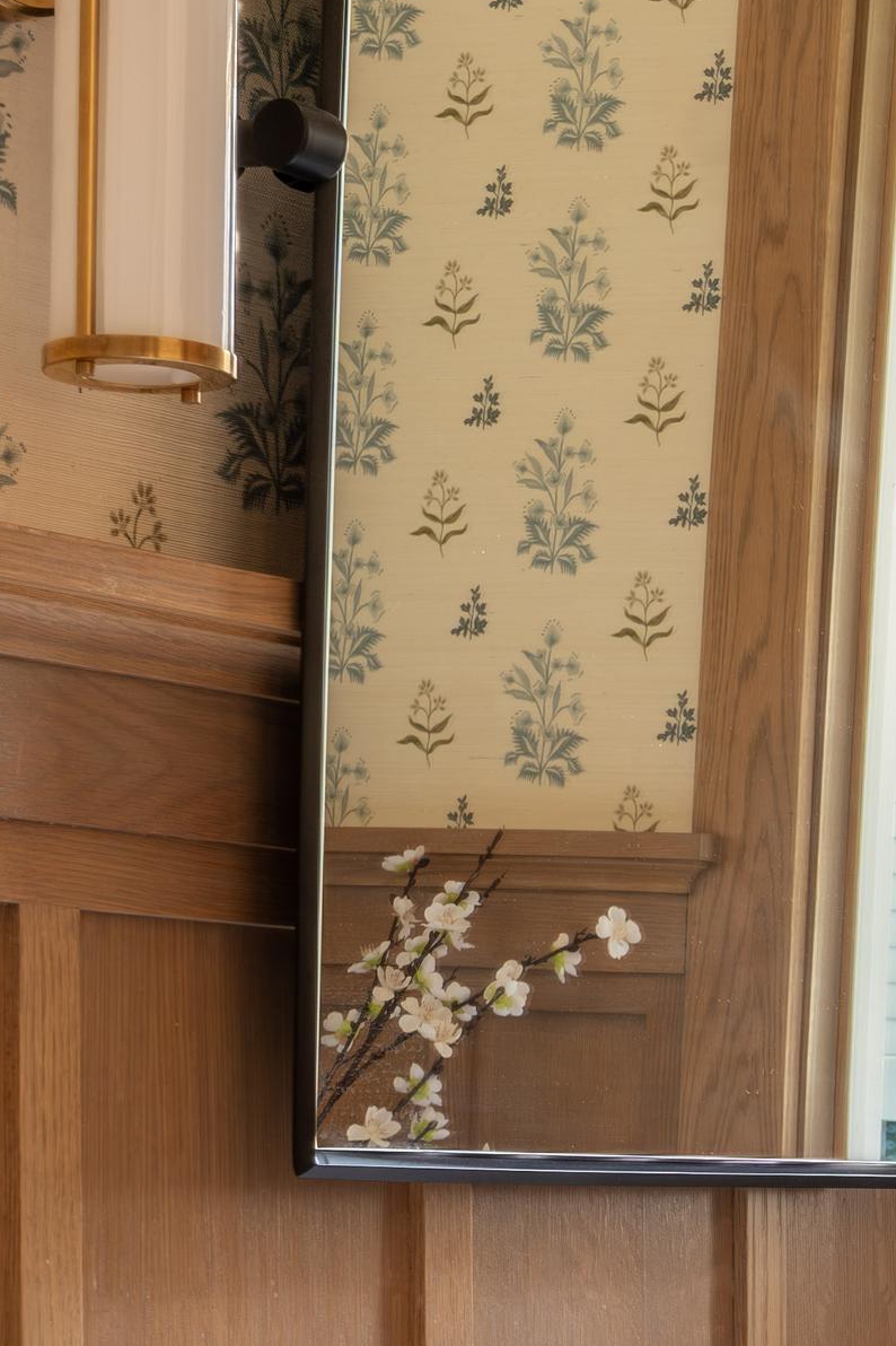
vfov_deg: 17.2
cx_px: 1508
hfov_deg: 11.2
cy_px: 1375
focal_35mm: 116
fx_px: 4333
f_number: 7.1
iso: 500
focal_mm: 24
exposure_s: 1/40
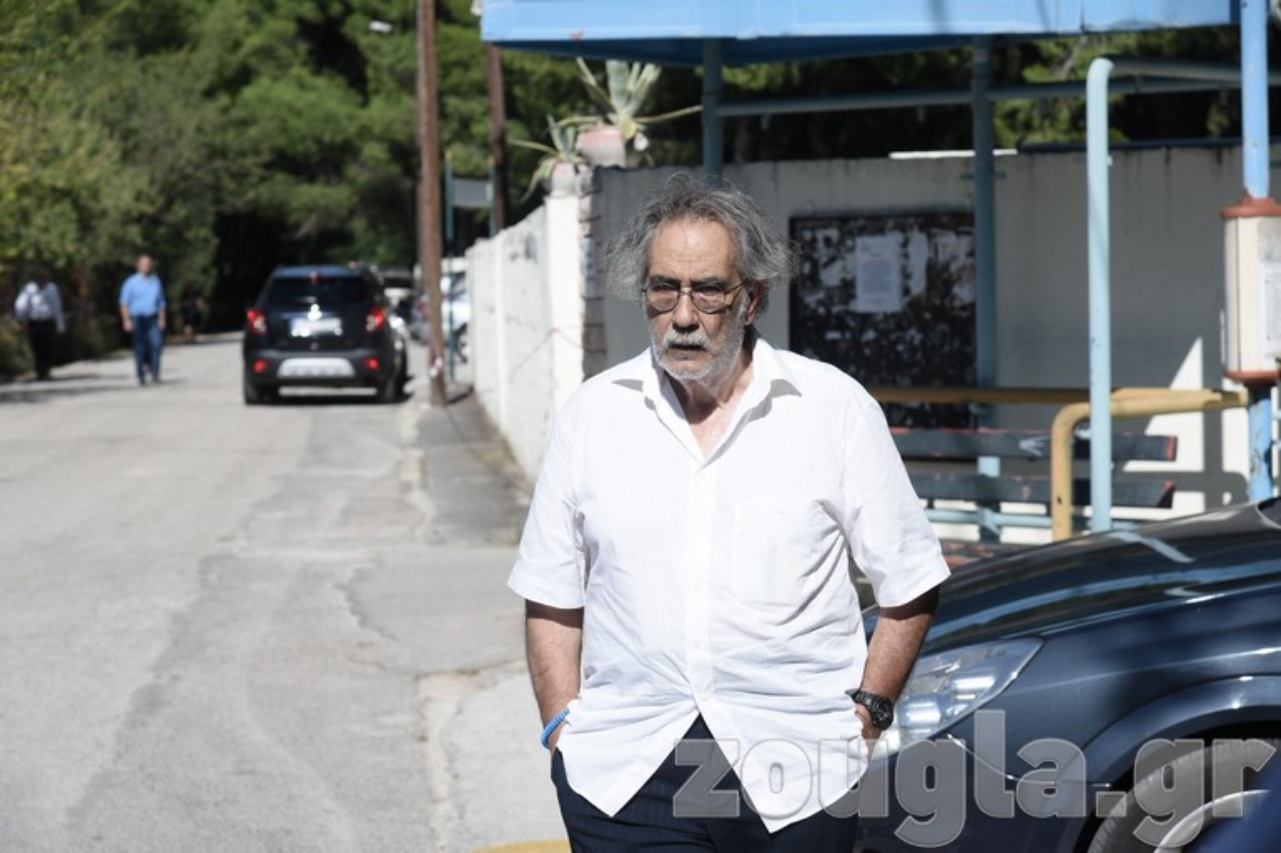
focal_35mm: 86
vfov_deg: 15.9
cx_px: 640
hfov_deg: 23.6
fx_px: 3059
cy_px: 426
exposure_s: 1/320
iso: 100
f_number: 6.3
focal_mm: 86
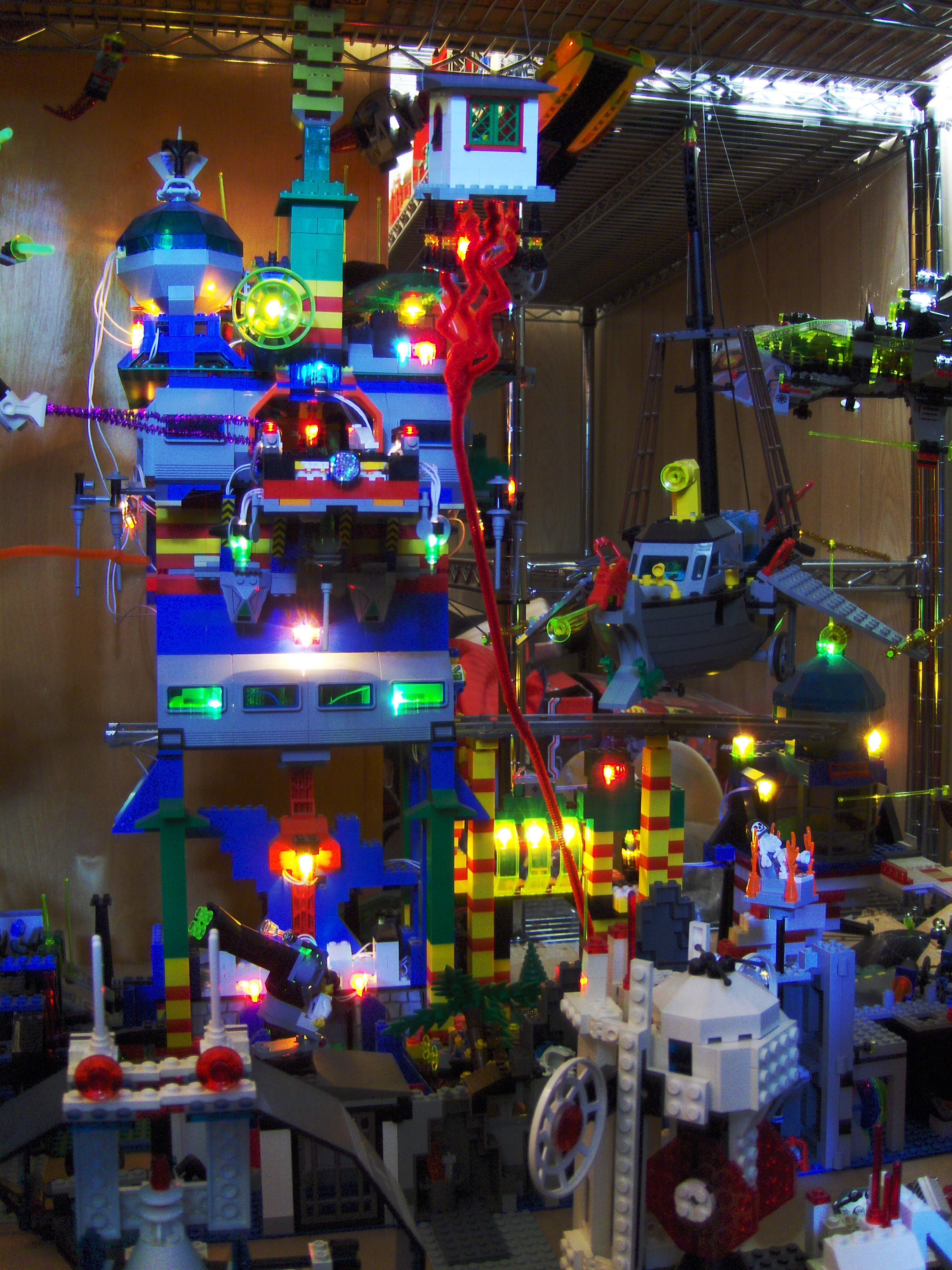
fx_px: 1283
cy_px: 635
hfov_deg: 40.7
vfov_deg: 52.6
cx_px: 476
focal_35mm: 35
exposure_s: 3.97
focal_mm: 7.5
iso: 100
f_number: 2.8
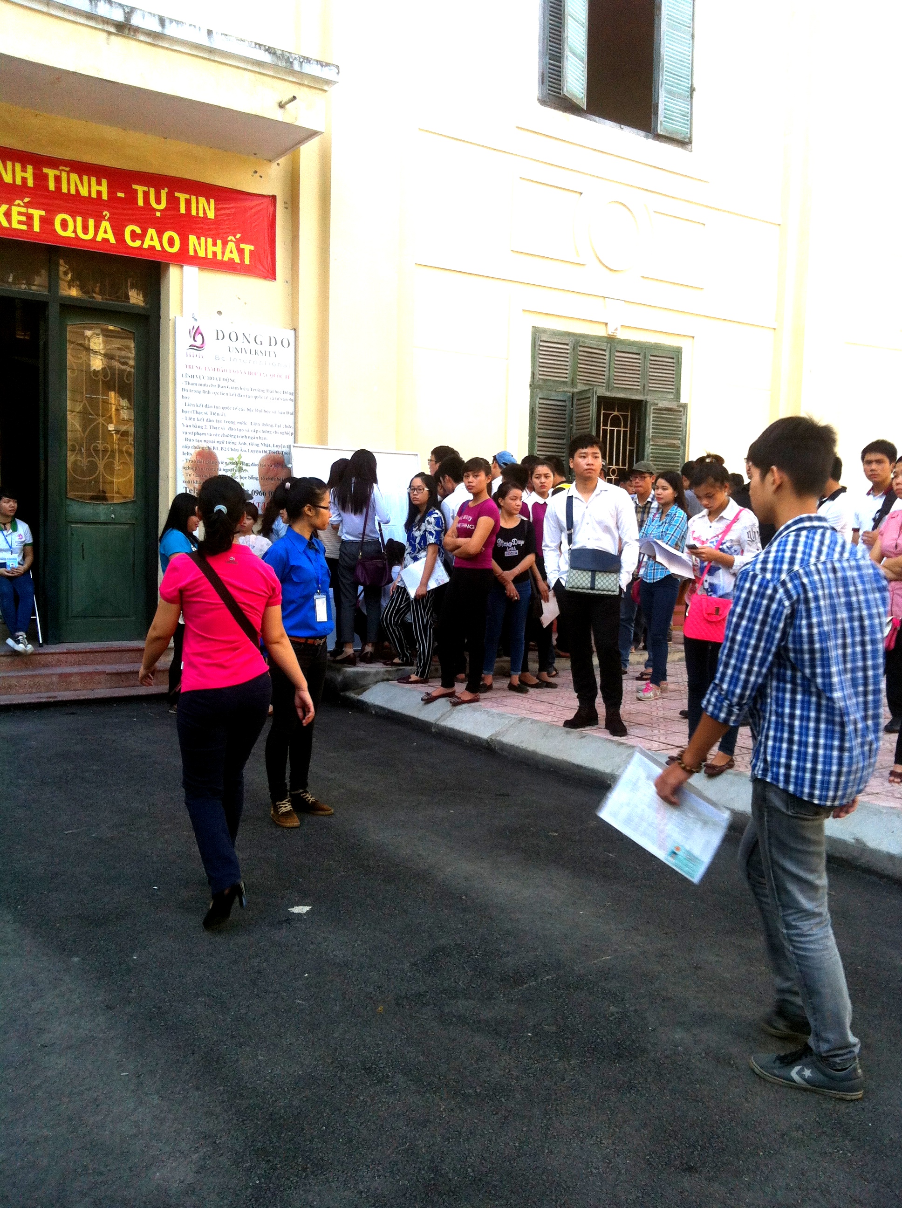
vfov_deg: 52.7
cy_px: 604
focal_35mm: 35
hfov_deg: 40.6
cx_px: 451
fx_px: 1219
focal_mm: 3.85
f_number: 2.8
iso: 80
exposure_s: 1/120
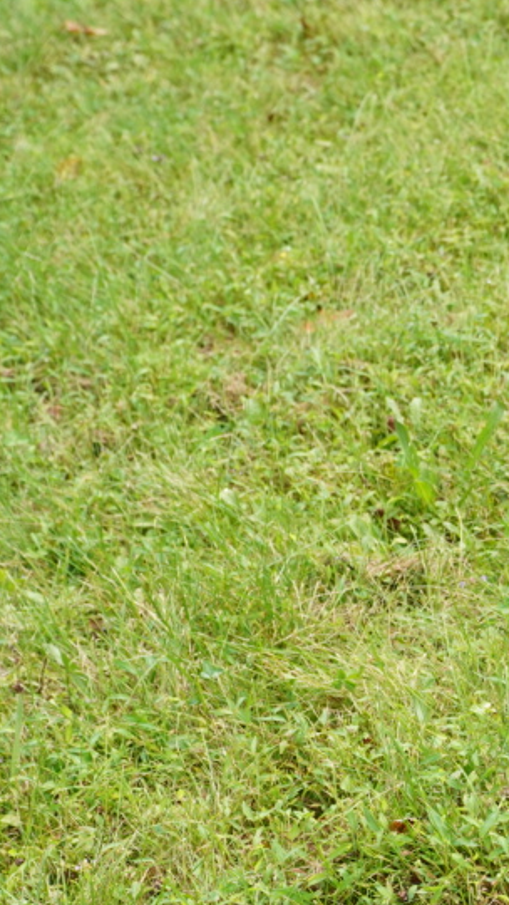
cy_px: 719
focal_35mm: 135
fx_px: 3237
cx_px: 1261
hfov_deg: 8.2
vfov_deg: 15.8
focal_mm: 43
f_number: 4.5
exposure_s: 1/250
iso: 400
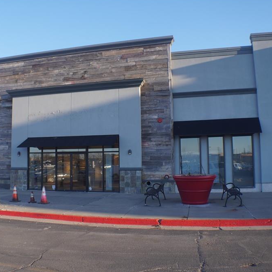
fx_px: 382
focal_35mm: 43
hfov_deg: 38.9
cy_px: 135
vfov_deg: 39.2
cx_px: 102
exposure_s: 1/160
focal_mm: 22
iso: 100
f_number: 4.5
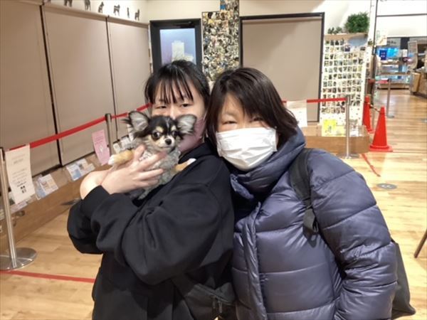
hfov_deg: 58.4
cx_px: 214
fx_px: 382
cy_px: 160
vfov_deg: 45.4
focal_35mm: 31
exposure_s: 1/50
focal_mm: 3.3
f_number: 2.4
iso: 200
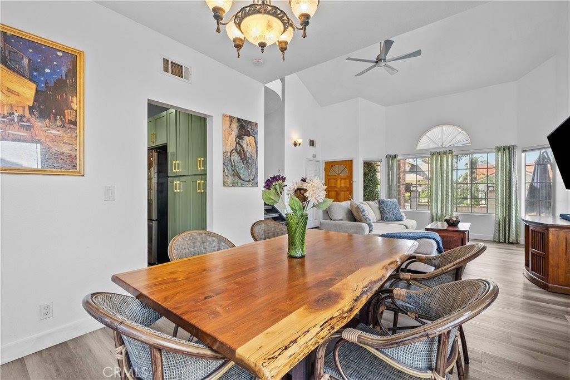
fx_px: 238
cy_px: 190
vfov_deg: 77.3
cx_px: 285
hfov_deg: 100.4
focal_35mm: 15
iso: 250
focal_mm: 15
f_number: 9
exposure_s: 1/5
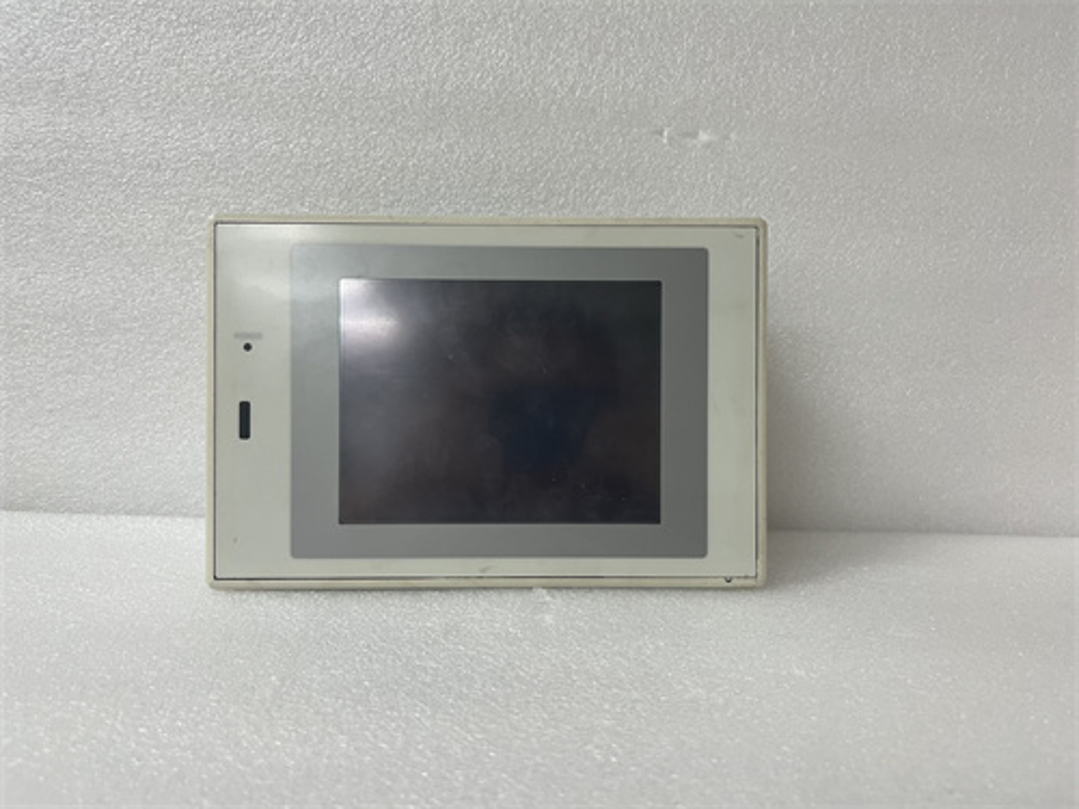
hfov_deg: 67.3
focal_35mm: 26
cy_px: 404
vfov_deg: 53.1
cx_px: 540
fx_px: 810
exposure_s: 1/50
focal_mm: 5.1
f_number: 1.6
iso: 64
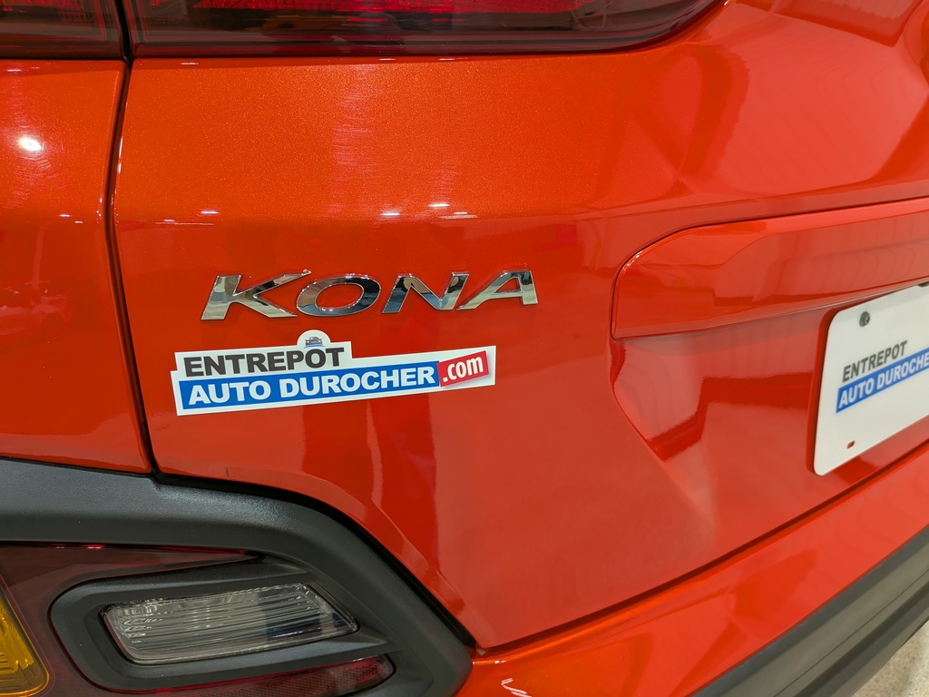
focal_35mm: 24
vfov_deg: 56.8
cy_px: 348
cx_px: 464
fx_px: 644
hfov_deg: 71.6
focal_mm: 4.53
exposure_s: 1/220
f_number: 1.7
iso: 27
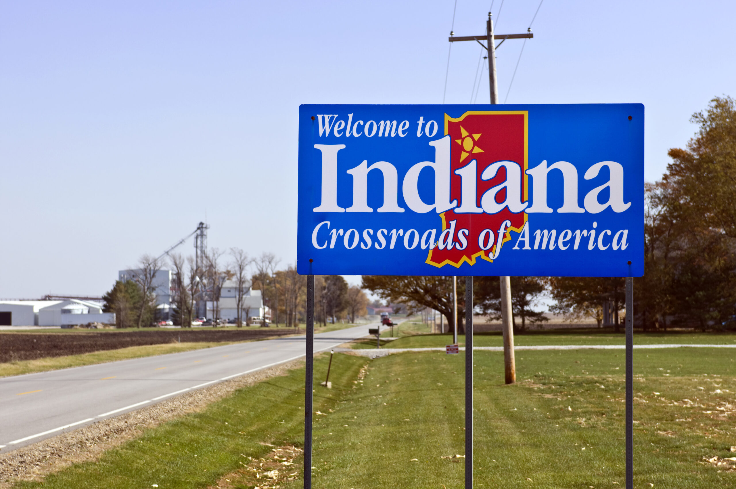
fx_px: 2144
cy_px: 244
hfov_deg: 19.5
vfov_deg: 13.0
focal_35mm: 105
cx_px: 368
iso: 200
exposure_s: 1/500
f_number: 5.6
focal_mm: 70
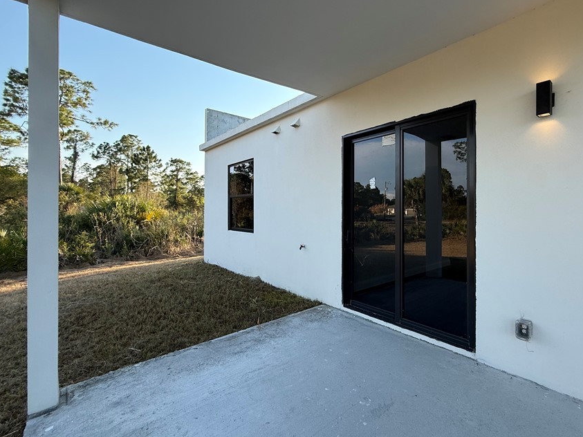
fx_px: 286
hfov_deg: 90.3
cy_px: 210
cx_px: 337
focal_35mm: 17
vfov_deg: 74.7
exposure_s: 1/518
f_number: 2.2
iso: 64
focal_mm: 2.22
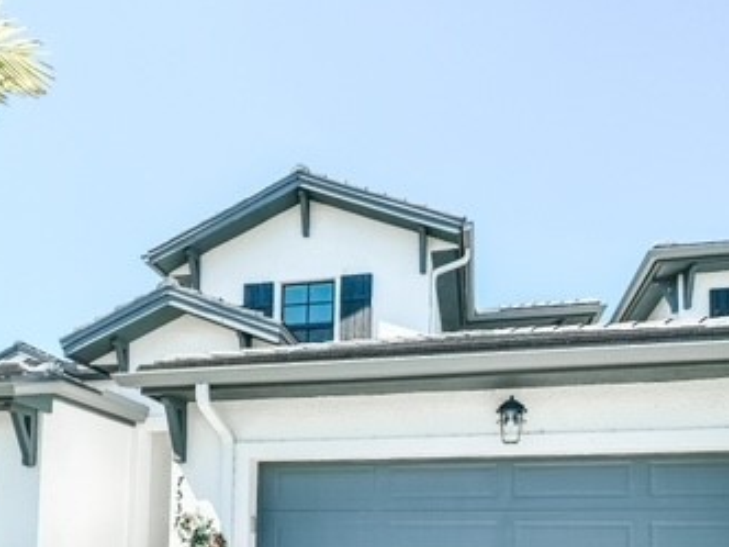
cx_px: 356
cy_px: 518
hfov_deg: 65.3
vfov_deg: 45.2
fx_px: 569
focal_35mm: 27
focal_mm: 2.22
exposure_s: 1/1400
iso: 40
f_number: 2.2
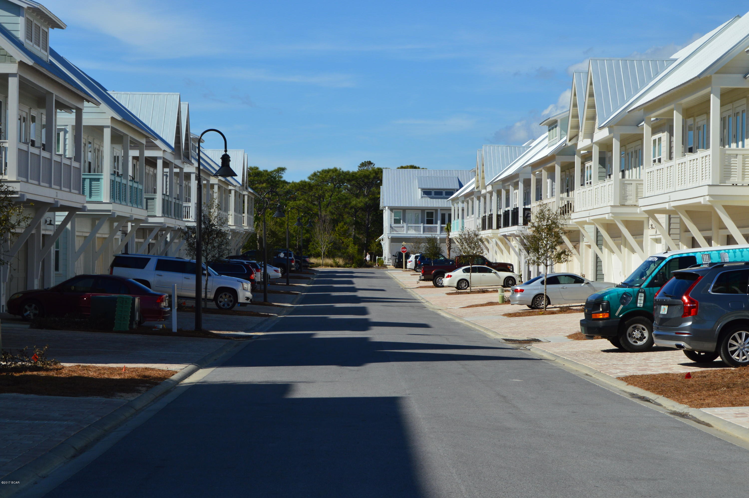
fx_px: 1715
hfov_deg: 24.6
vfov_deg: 16.5
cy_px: 249
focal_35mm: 82
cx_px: 374
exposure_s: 1/500
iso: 220
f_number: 11
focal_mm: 55
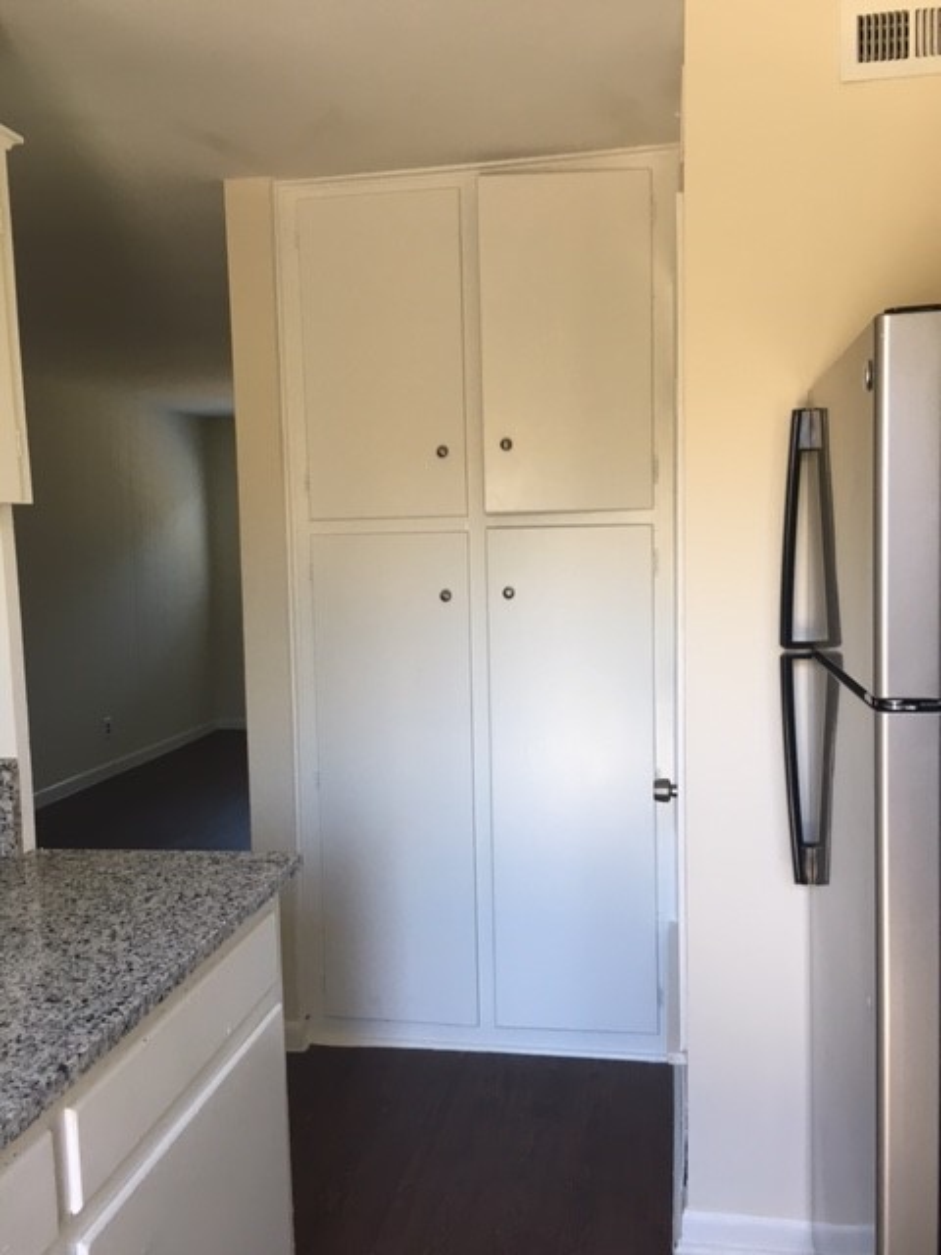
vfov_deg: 61.7
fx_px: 1051
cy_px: 628
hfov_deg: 48.2
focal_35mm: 29
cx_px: 470
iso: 50
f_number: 2.2
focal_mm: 4.15
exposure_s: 1/30
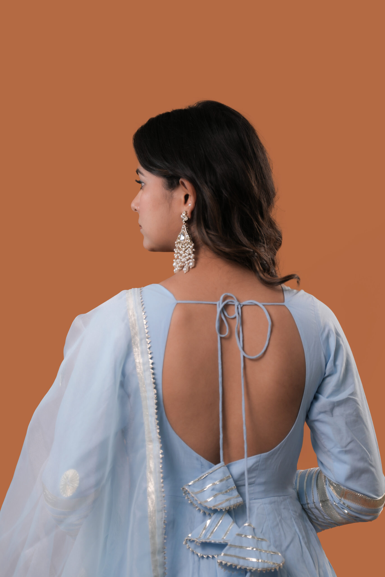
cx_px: 192
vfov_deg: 23.1
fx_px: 1411
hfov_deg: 15.5
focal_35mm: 88
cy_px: 288
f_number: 2.8
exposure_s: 1/125
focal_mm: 88
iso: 160
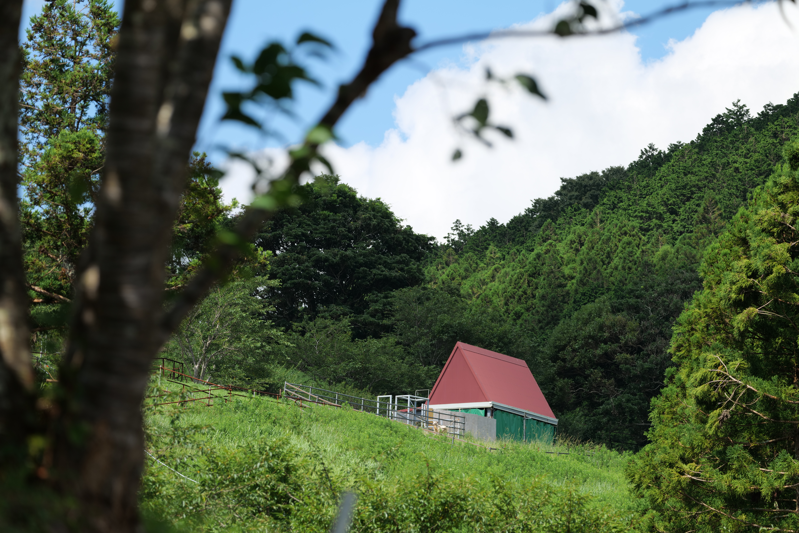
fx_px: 5350
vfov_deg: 5.7
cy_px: 266
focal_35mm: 241
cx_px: 400
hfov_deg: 8.5
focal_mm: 241
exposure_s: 1/160
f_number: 7.1
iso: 100
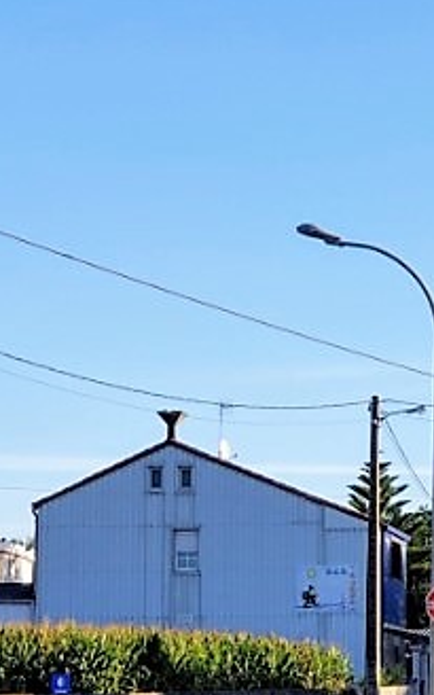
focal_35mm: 145
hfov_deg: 9.0
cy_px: 536
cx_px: 455
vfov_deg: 14.4
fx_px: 2744
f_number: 2.4
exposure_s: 1/411
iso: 25
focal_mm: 6
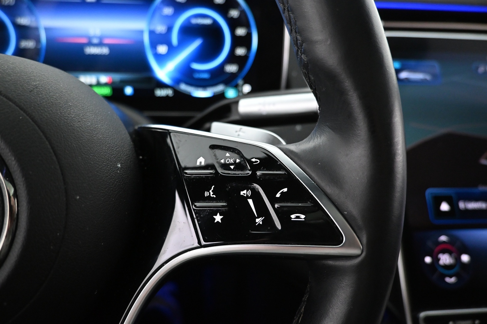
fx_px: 325
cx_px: 244
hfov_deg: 73.7
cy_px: 162
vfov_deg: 53.1
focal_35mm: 24
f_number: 3.5
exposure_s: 1/60
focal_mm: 16
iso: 4000
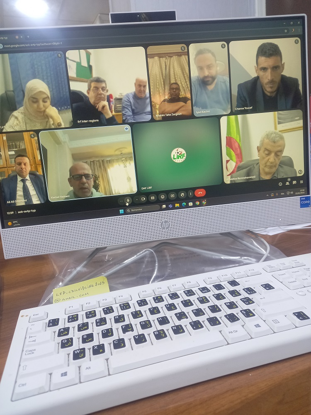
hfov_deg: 54.9
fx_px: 299
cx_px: 156
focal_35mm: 25
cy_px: 208
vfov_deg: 69.4
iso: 80
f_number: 2
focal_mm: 4.6
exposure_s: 1/60
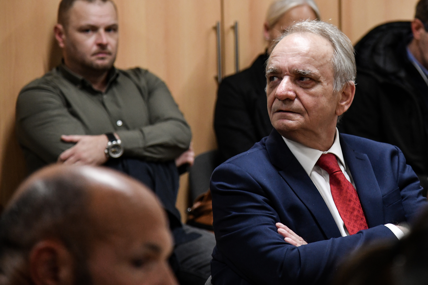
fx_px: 1249
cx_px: 214
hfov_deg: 19.4
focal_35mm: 105
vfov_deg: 13.1
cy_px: 142
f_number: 4
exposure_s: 1/160
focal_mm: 105
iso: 2000
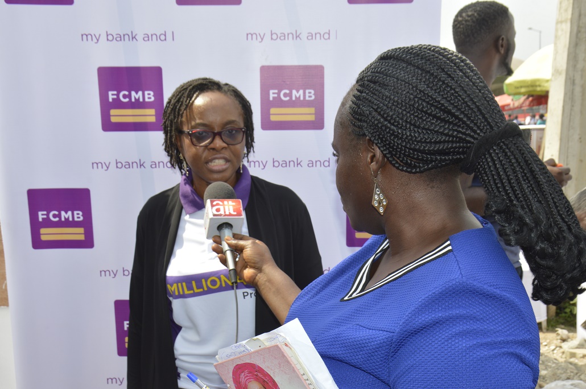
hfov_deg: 41.2
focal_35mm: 48
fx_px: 780
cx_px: 293
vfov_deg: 28.0
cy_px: 194
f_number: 13
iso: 200
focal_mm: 32
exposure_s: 1/100
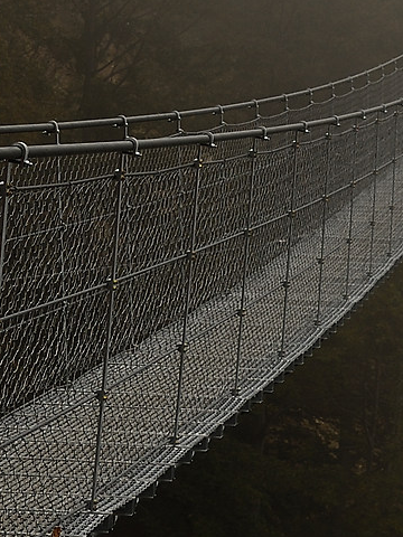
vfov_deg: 11.3
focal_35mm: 173
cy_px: -58
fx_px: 2685
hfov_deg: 8.6
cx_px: 341
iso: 100
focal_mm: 24
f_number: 7.1
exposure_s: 1/320
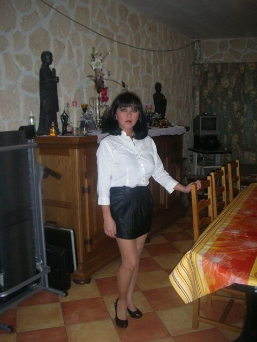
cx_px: 128
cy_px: 171
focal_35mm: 35
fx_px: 346
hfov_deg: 40.7
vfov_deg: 52.6
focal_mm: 5.8
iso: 193
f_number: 3
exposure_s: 1/60.1
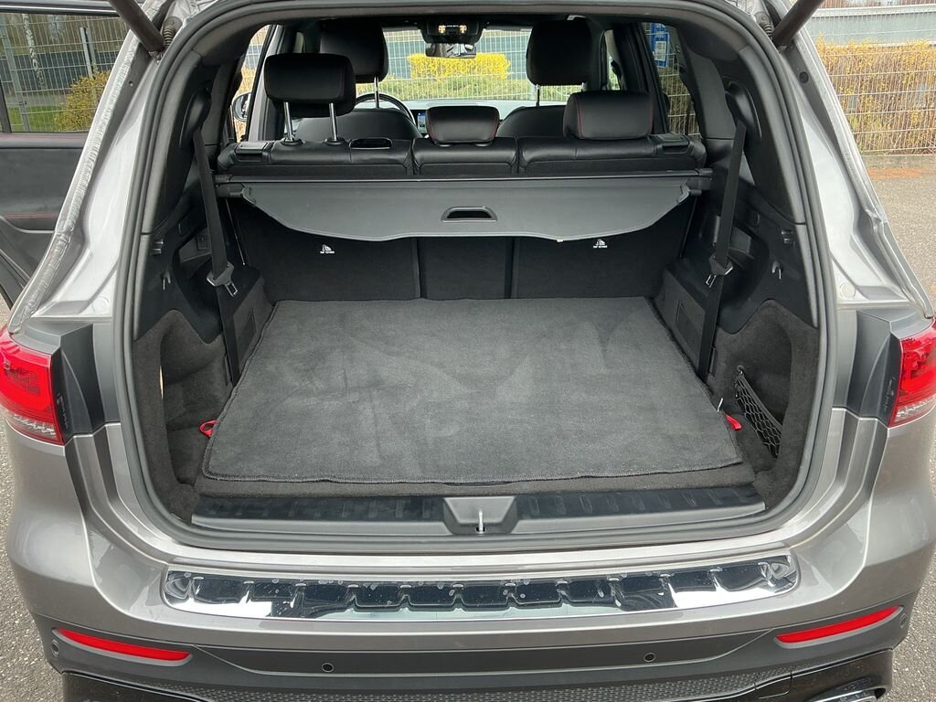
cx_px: 468
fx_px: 784
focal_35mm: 29
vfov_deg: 48.2
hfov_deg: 61.7
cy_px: 351
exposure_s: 1/154
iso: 25
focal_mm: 3
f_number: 1.8
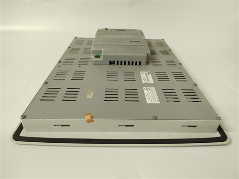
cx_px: 120
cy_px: 90
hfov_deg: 73.9
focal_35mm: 23
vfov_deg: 58.9
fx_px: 159
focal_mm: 5.52
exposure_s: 1/60
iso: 1703
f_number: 1.9
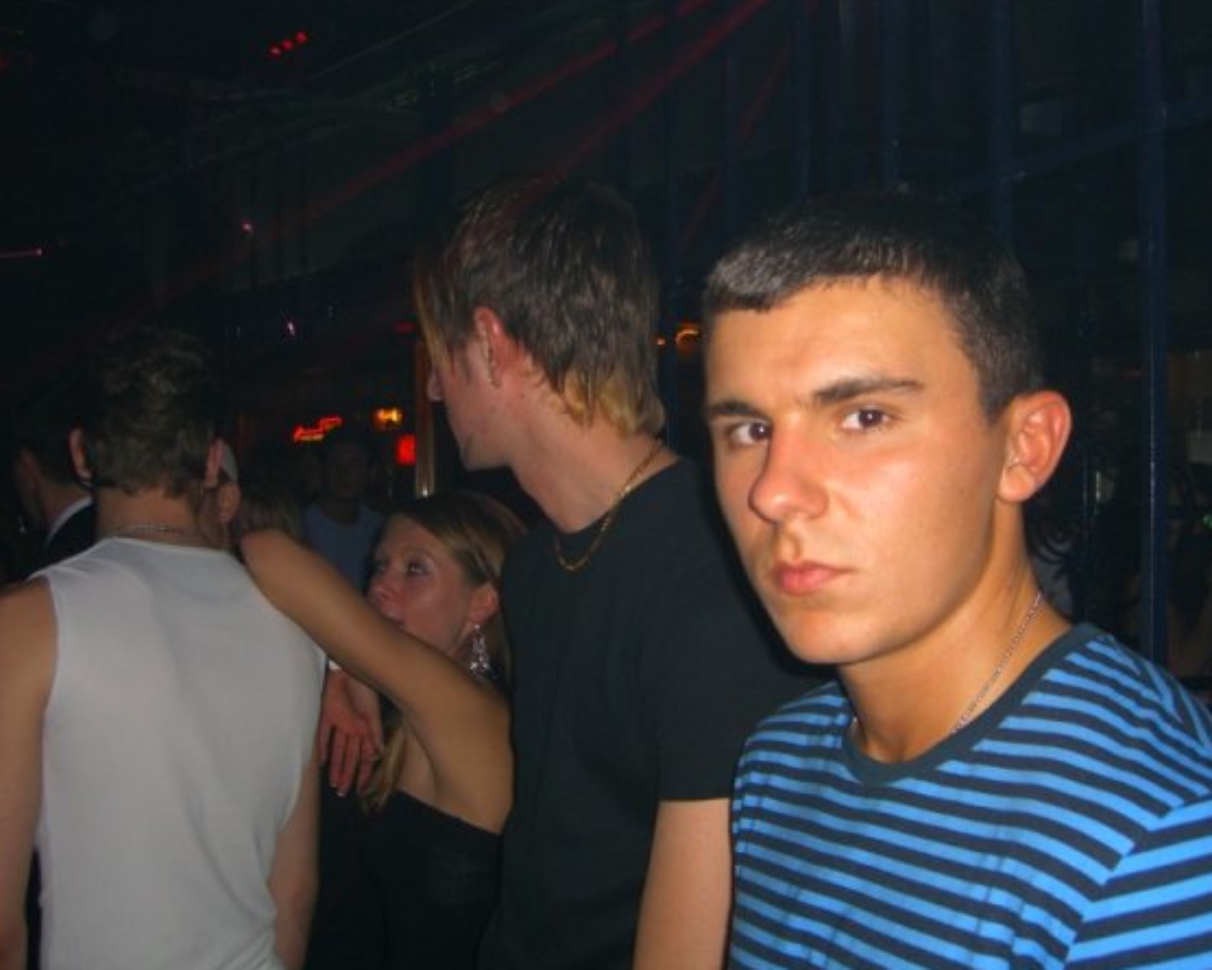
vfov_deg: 37.3
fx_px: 1435
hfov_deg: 45.8
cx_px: 617
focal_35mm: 40
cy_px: 486
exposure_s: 1/60
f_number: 2.8
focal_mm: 7.9
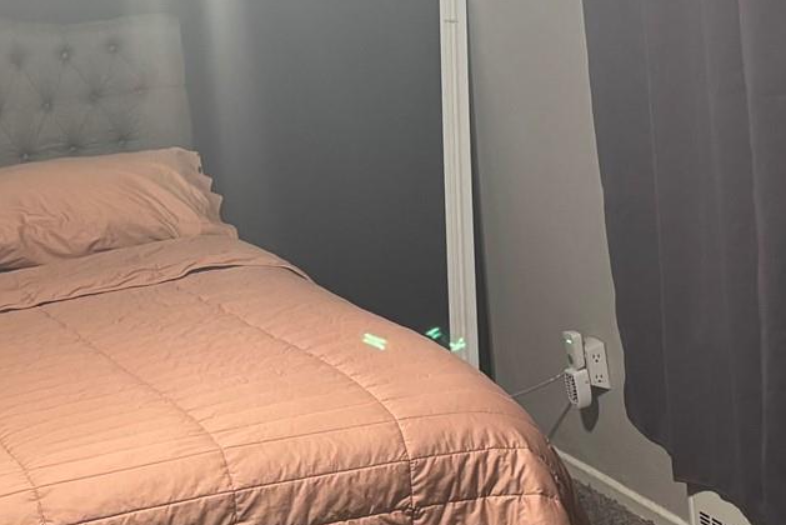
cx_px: 299
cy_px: -26
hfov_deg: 23.1
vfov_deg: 15.2
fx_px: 1922
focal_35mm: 88
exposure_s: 1/60
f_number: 1.6
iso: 250
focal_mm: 5.96
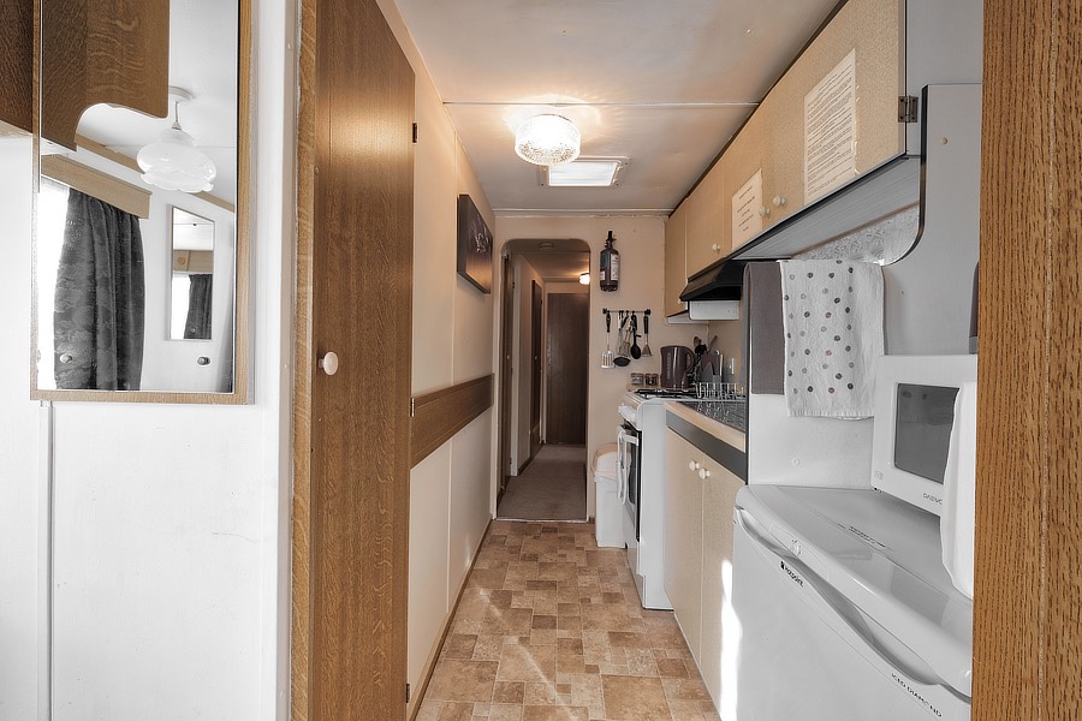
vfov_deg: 77.3
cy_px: 360
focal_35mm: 15
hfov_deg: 100.4
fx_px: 451
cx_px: 541
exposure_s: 1/6
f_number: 8
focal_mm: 10
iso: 200
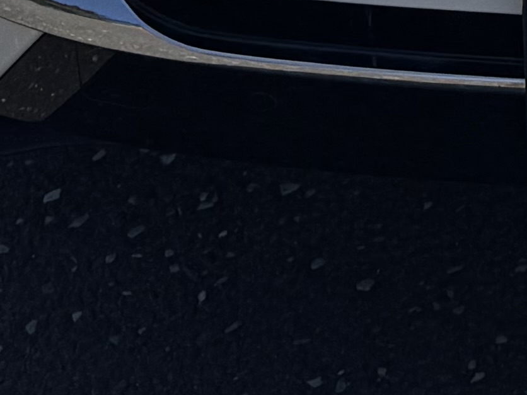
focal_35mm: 164
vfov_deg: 7.7
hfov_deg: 11.5
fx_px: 2497
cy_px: -832
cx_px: 832
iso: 80
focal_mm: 6.76
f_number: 1.78
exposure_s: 1/12346
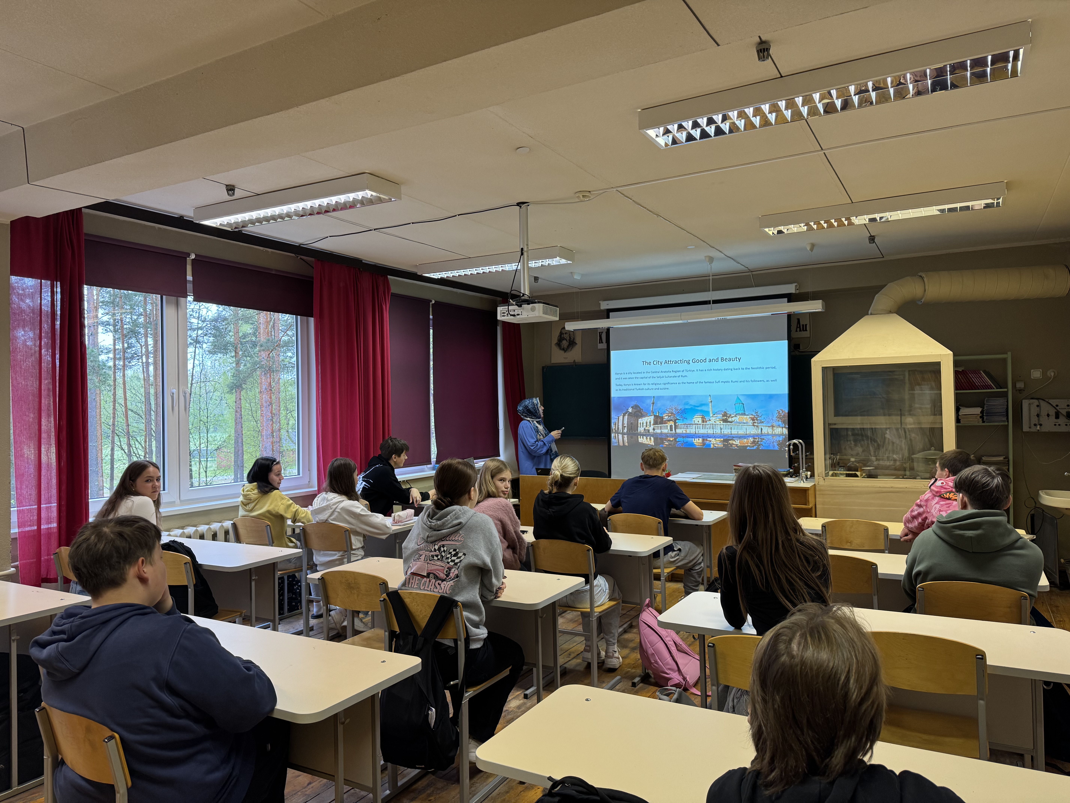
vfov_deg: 56.8
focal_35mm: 24
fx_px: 742
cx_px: 535
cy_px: 402
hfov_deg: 71.6
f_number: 1.78
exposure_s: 1/100
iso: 160
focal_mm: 6.76
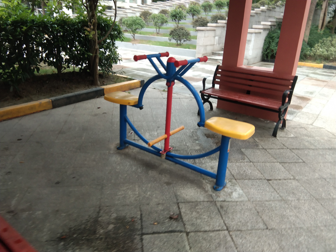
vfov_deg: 45.4
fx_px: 301
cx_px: 168
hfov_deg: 58.4
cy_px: 126
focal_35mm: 31
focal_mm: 3.69
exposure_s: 1/50
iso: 100
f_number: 2.2
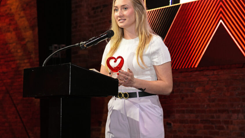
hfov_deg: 17.0
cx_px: 122
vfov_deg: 9.6
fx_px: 818
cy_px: 60
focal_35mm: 126
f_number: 5.6
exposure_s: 1/125
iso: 4000
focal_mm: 120
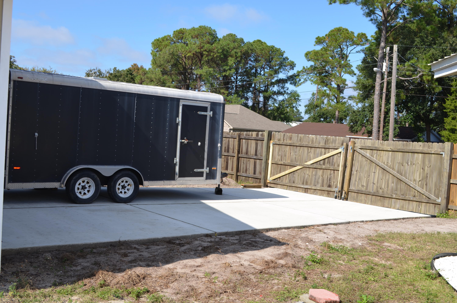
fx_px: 494
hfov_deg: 49.6
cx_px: 228
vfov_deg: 34.1
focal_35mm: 39
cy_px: 152
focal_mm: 26
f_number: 8
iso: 100
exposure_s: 1/200
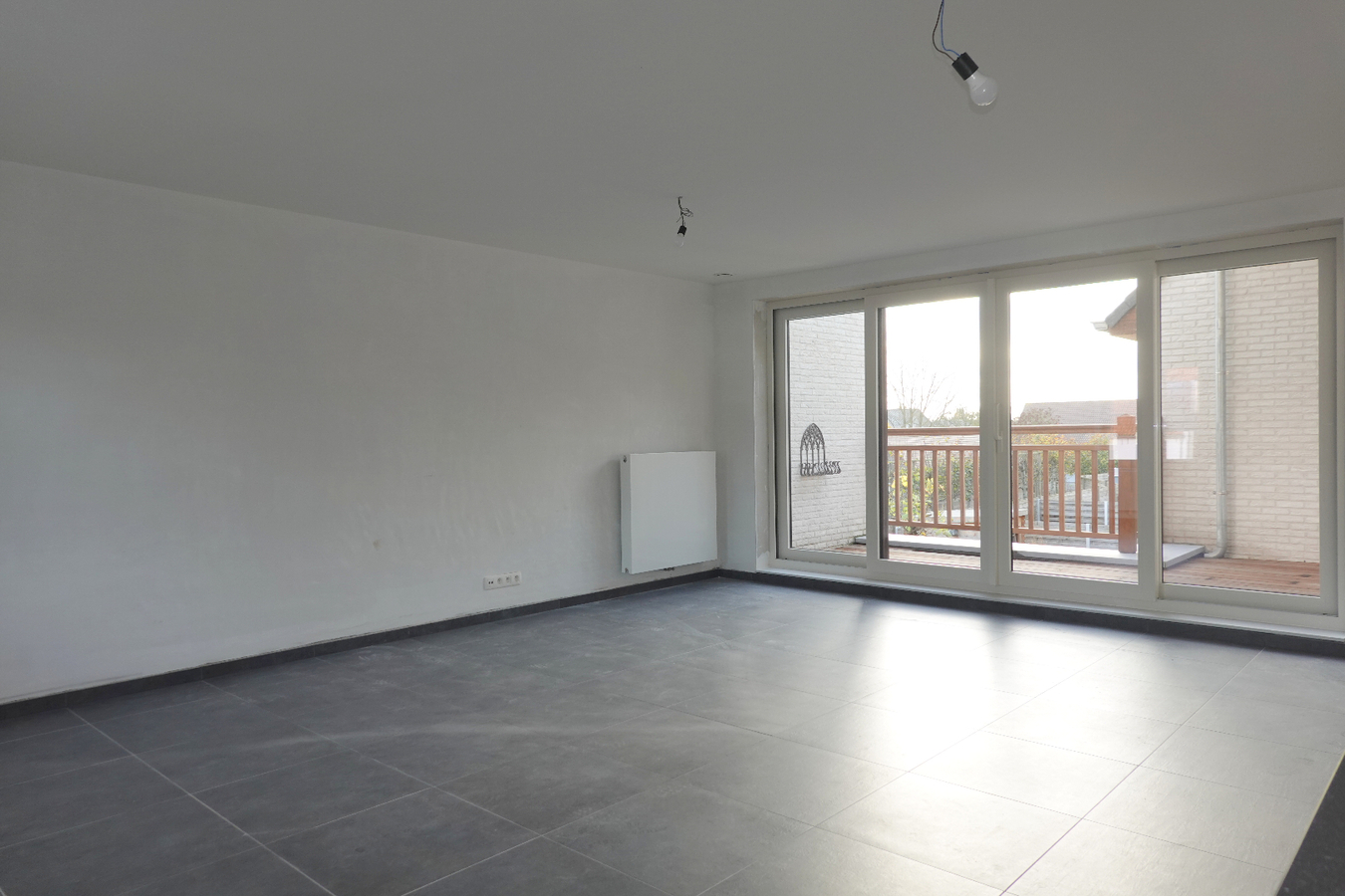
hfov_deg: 73.7
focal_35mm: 24
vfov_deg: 53.1
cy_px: 448
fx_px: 897
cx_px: 672
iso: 125
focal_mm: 9
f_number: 3.5
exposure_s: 1/40
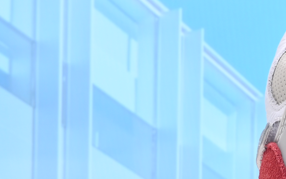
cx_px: 521
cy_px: -28
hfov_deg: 9.8
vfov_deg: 6.4
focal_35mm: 203
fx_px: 1582
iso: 100
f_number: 16
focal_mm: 41
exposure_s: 1/2
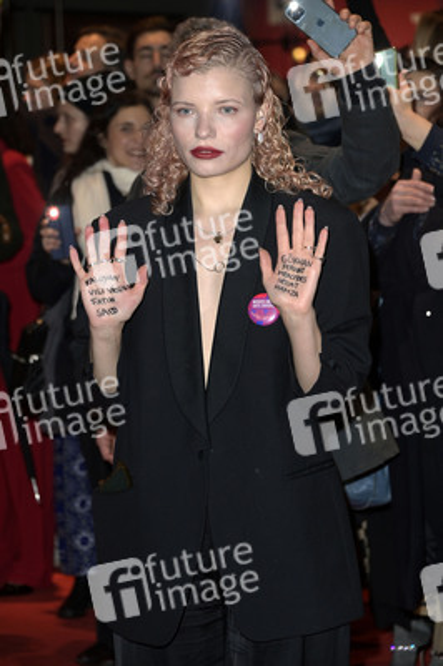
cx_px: 222
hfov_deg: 10.9
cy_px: 333
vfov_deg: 16.4
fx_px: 2311
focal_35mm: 125
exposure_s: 1/125
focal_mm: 125
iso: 1250
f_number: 5.6
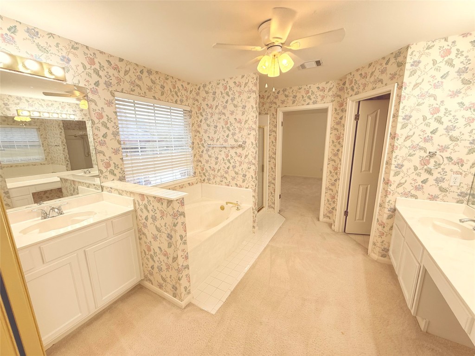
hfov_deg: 102.1
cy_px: 178
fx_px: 192
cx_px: 238
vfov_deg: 85.7
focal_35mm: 14
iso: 80
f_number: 2.2
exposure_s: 1/120
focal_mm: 2.22
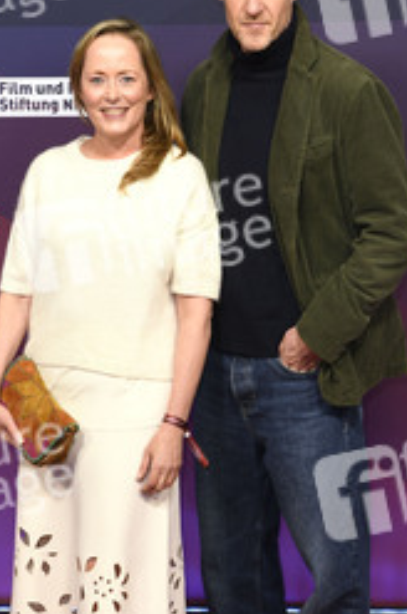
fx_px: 1598
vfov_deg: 21.7
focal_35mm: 94
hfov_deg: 14.5
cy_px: 358
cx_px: 216
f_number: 5
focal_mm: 58
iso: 800
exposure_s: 1/200
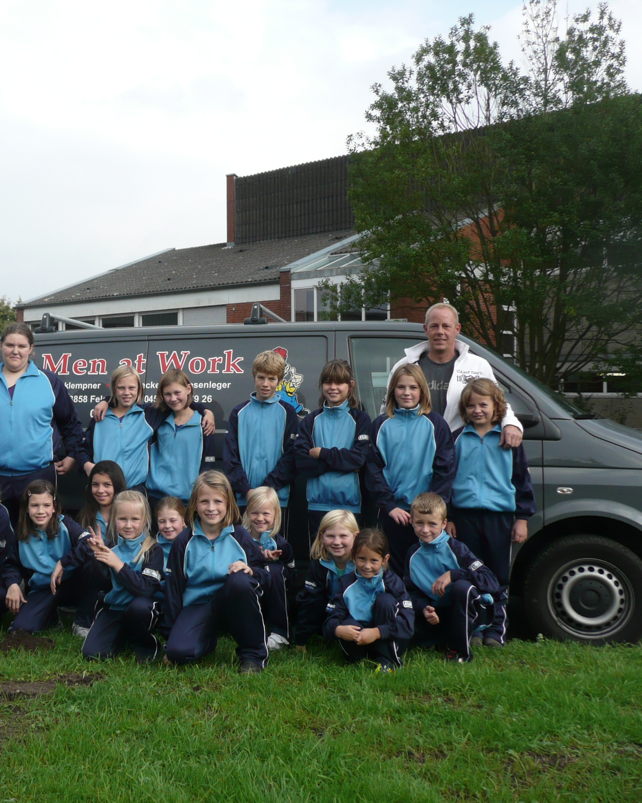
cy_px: 398
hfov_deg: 39.0
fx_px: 879
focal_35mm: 37
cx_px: 154
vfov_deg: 49.1
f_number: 3.3
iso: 100
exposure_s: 1/400
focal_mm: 4.6
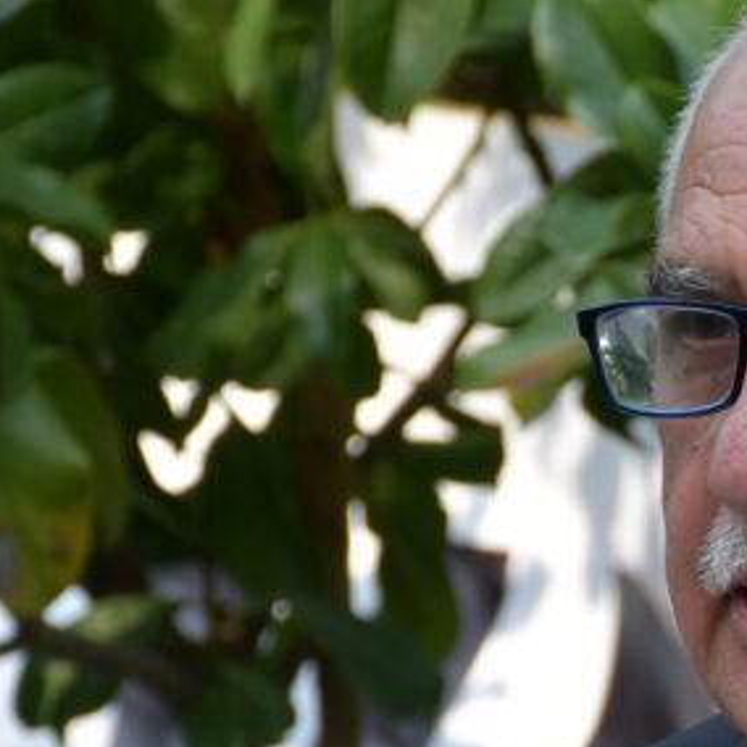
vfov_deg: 3.6
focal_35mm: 487
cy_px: 911
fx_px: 11890
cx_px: 876
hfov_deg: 3.6
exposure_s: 1/250
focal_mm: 85
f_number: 5.6
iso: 220
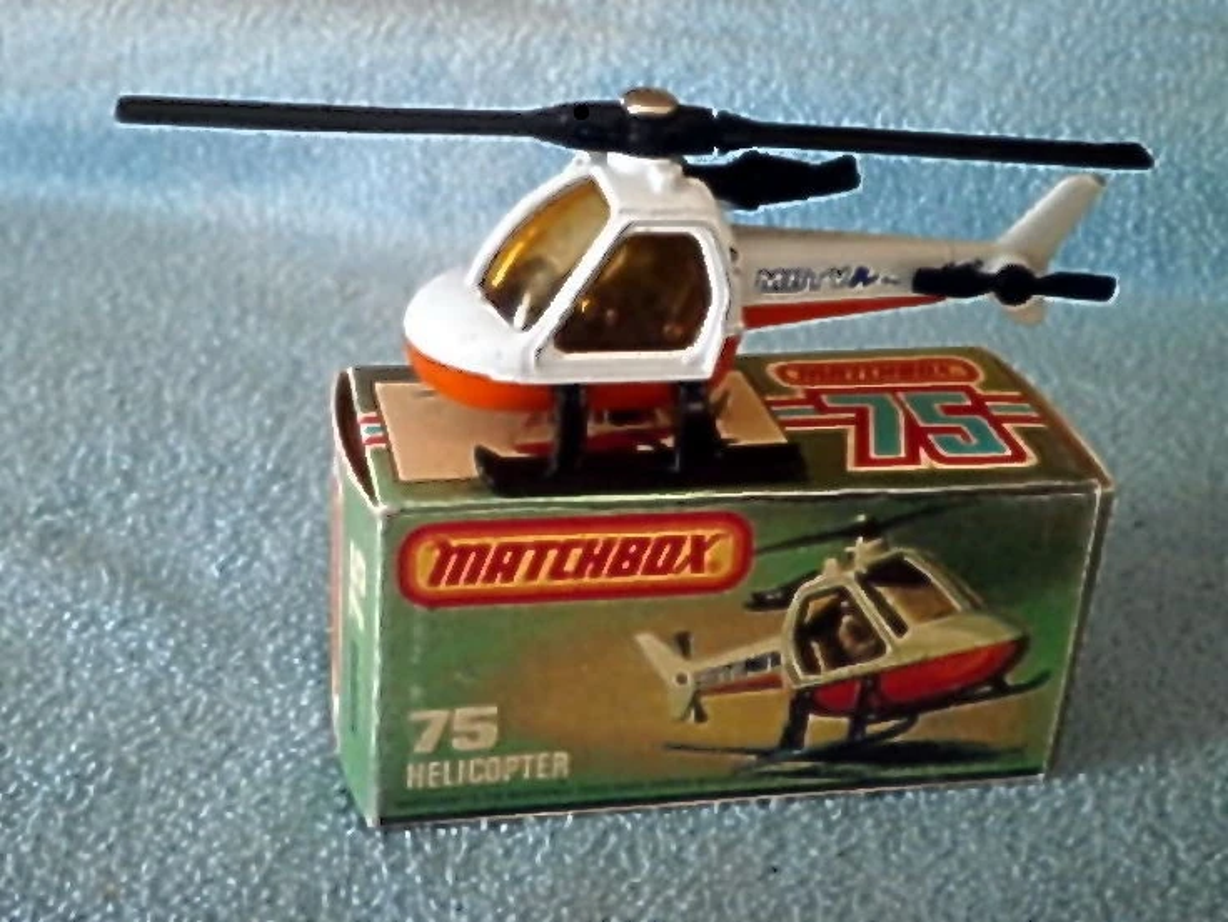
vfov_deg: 30.9
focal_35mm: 47
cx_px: 614
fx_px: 1668
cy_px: 461
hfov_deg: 40.4
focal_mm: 8.3
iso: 320
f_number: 3.4
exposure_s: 1/40
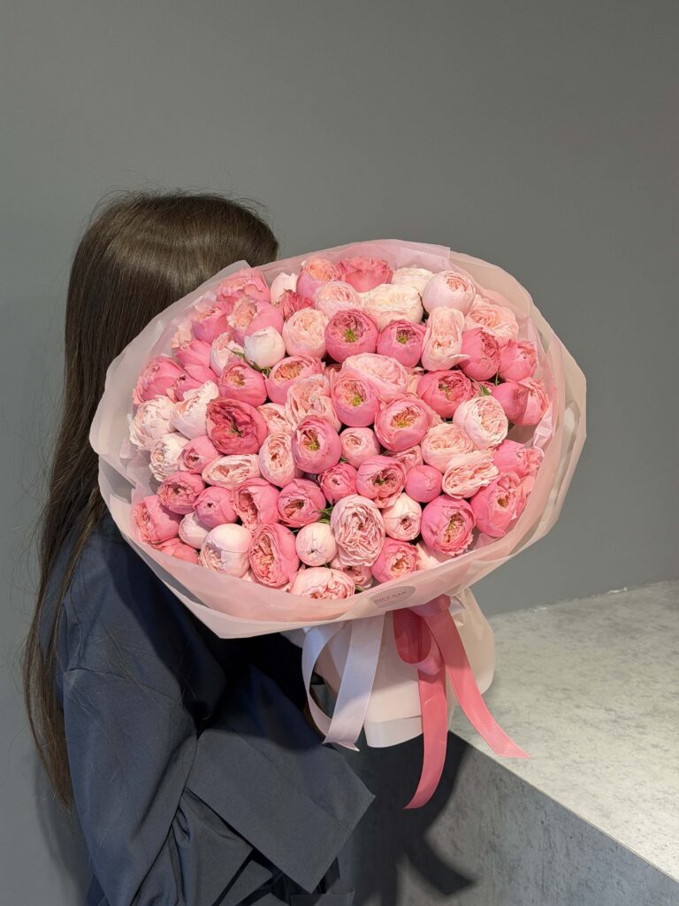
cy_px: 453
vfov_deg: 39.7
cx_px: 340
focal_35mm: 48
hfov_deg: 30.3
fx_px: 1255
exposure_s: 1/100
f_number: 1.78
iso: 80
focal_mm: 6.76
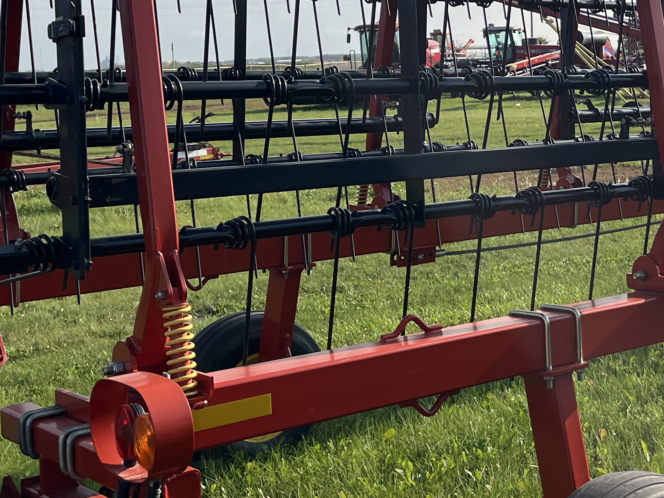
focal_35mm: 65
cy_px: 112
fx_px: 1247
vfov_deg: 22.3
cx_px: 592
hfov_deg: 28.7
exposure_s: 1/4854
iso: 50
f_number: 1.6
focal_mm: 5.1
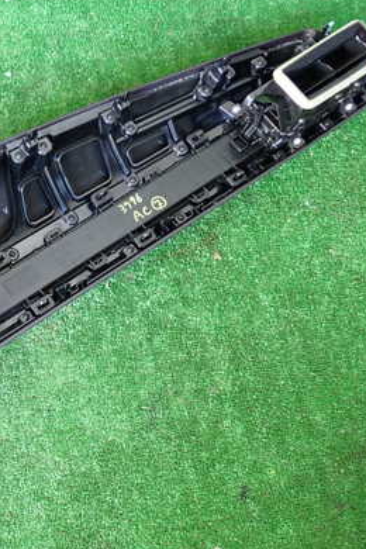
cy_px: 284
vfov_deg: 41.1
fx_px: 732
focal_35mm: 48
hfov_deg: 26.5
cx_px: -7
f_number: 2.3
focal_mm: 5.4
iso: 400
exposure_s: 1/30
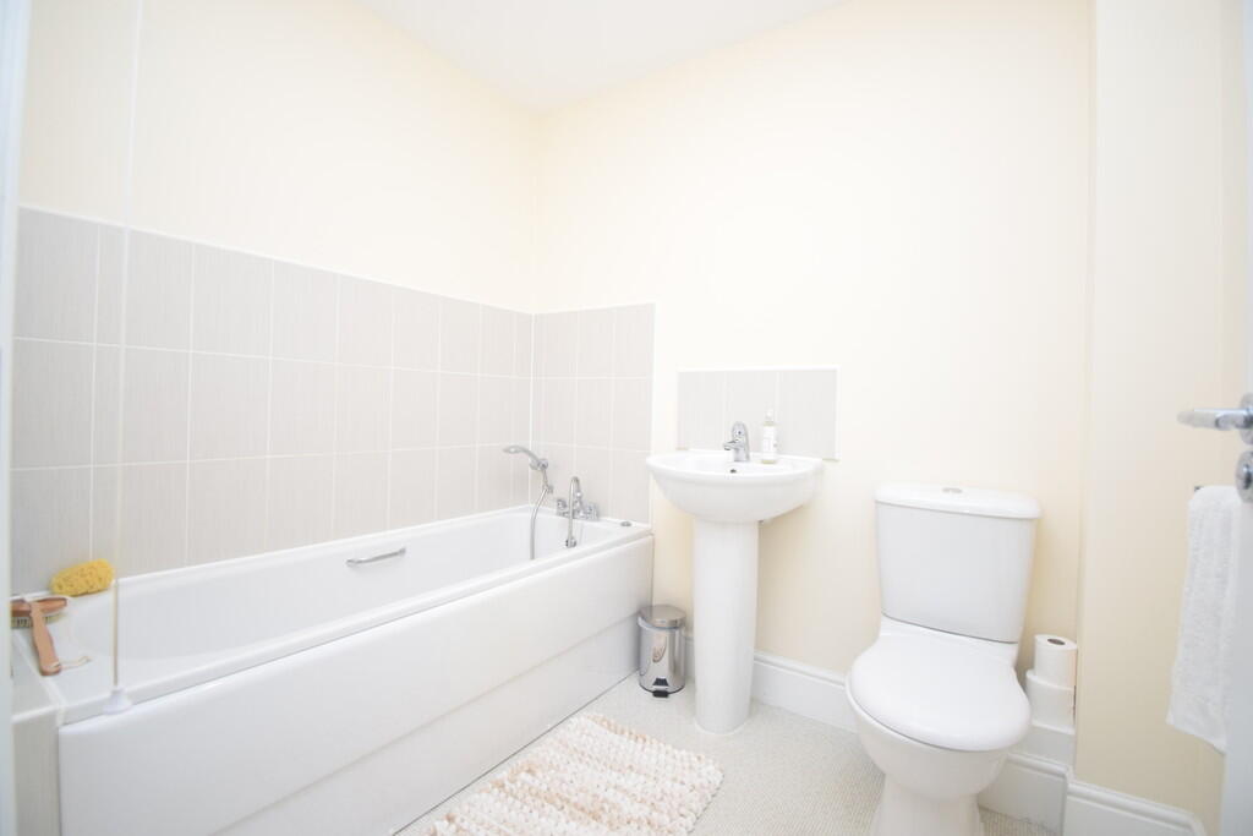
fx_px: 522
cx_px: 626
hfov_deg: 100.4
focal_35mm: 15
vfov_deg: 77.3
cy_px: 418
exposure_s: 1/60
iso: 800
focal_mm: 10
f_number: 4.5
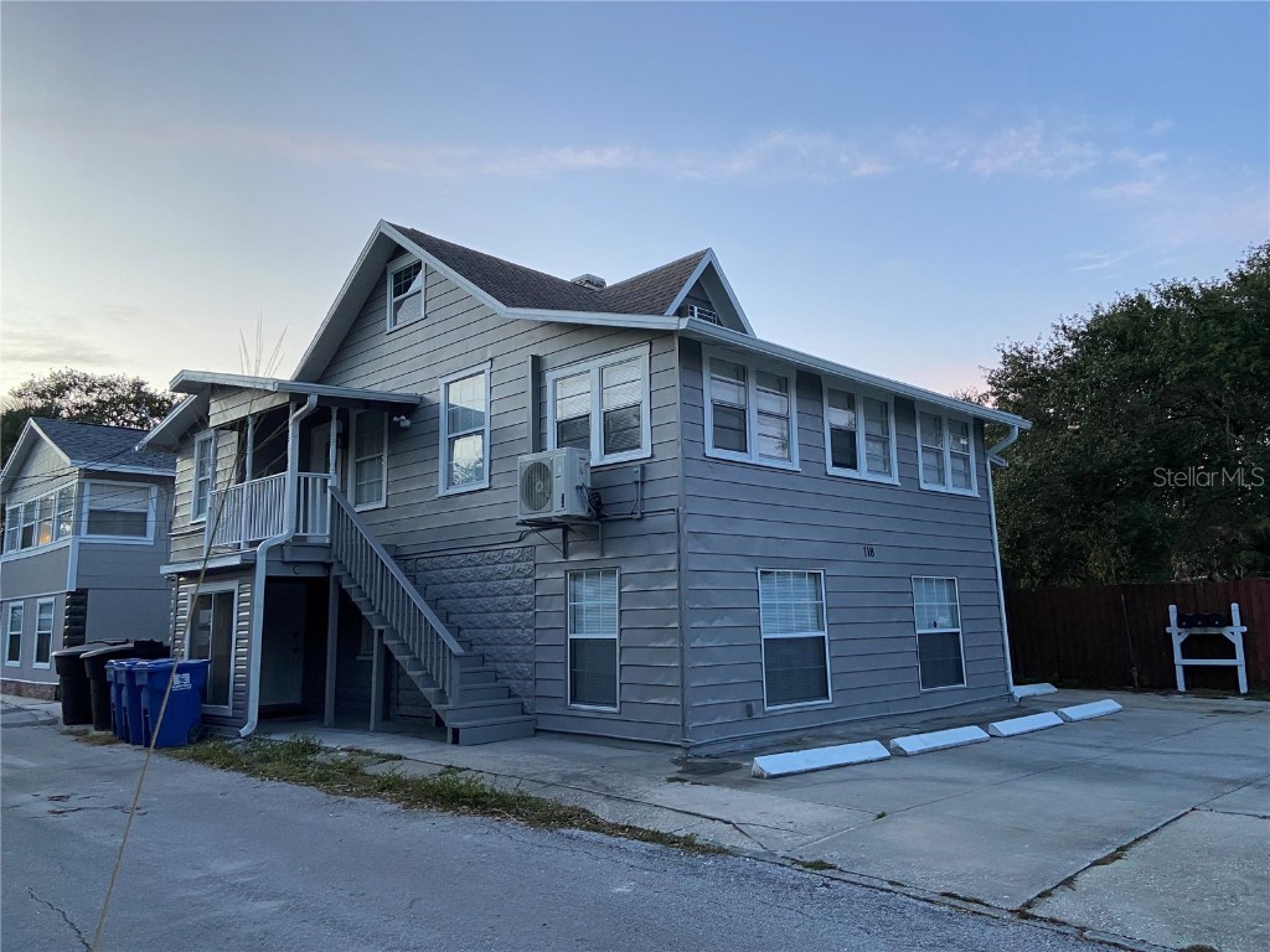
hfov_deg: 67.3
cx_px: 635
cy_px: 476
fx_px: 954
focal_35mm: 26
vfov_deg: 53.1
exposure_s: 1/76
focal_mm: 4.25
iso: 125
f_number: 1.8
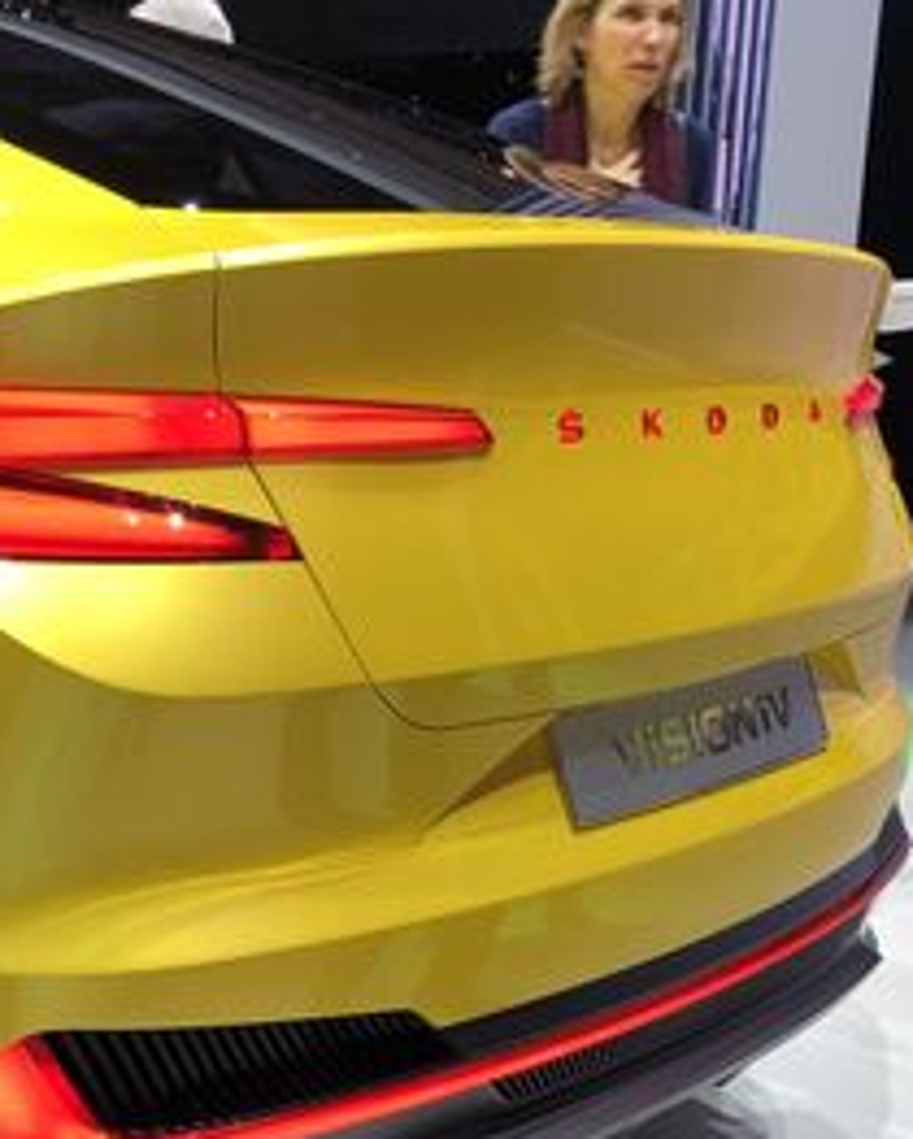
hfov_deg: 26.2
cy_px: 743
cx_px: 170
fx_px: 1923
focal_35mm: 57
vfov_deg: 32.8
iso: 25
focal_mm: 3.99
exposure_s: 1/83
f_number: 1.8
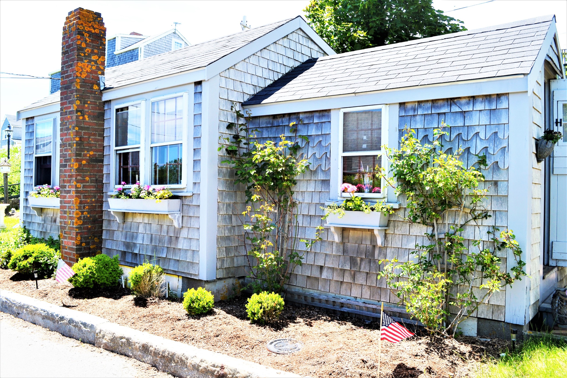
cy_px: 189
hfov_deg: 61.9
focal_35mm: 30
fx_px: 472
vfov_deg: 43.6
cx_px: 284
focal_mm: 20
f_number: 6.3
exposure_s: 1/160
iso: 100
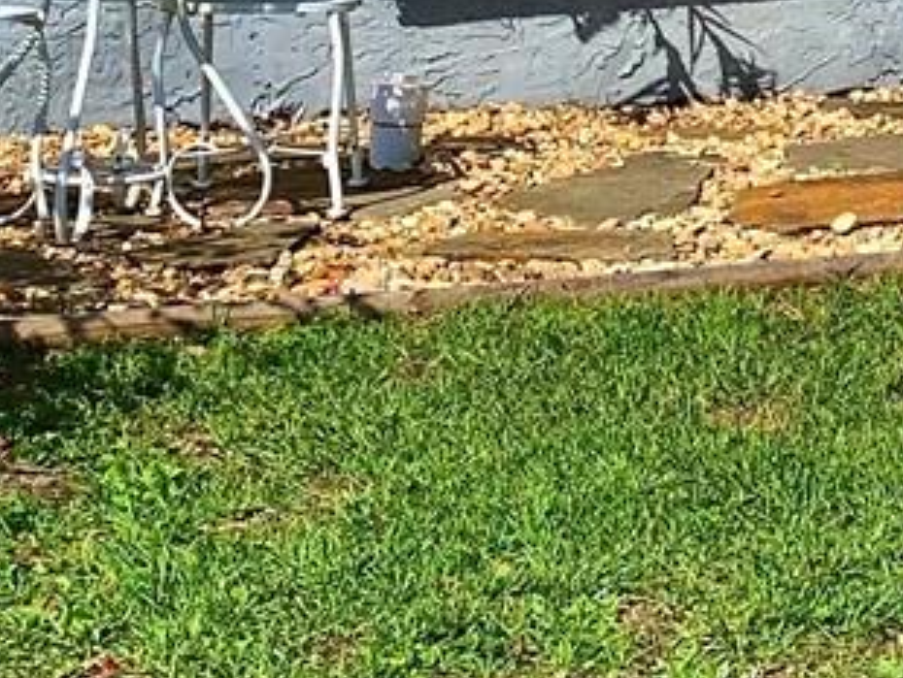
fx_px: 3498
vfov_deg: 10.7
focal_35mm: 134
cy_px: -320
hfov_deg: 14.3
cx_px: 1037
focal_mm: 4.25
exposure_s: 1/1916
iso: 25
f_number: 1.8
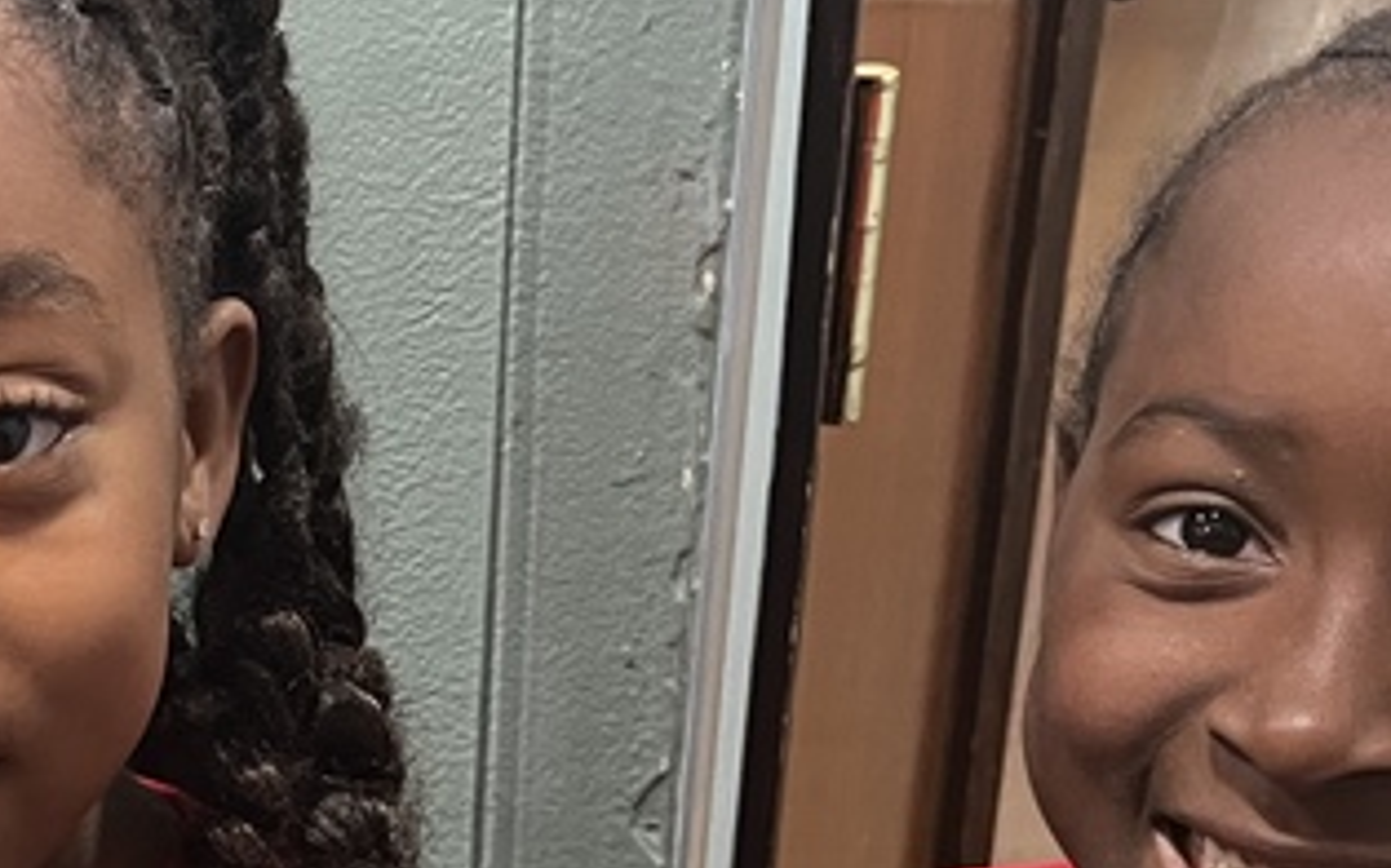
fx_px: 3411
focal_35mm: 90
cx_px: -22
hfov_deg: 22.1
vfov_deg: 13.9
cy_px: 1160
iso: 400
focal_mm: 5.1
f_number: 1.6
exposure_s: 1/60
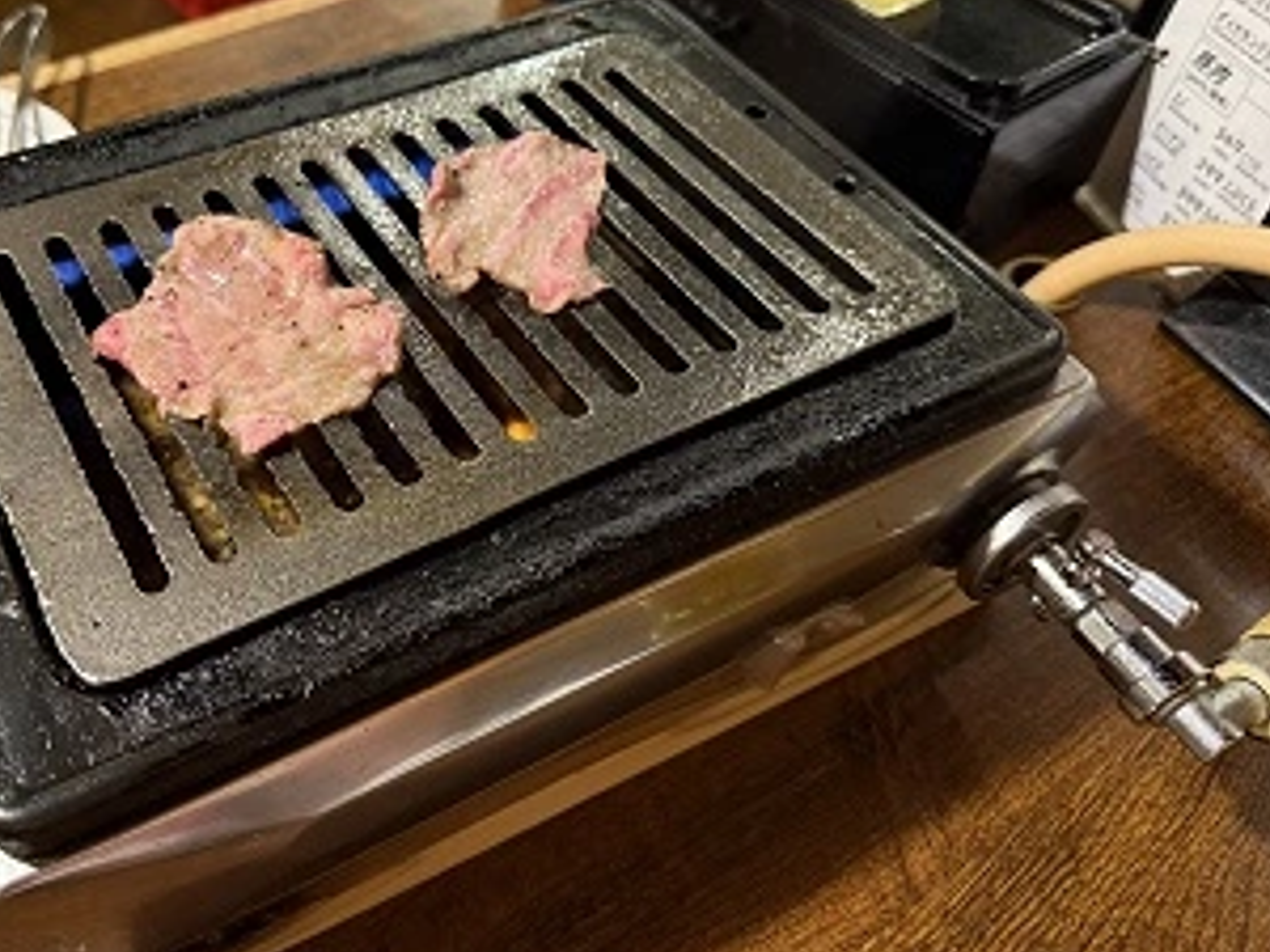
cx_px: 436
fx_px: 1174
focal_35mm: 32
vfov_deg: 43.9
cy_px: 381
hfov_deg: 55.8
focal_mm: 6.76
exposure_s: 1/60
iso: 400
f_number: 1.78
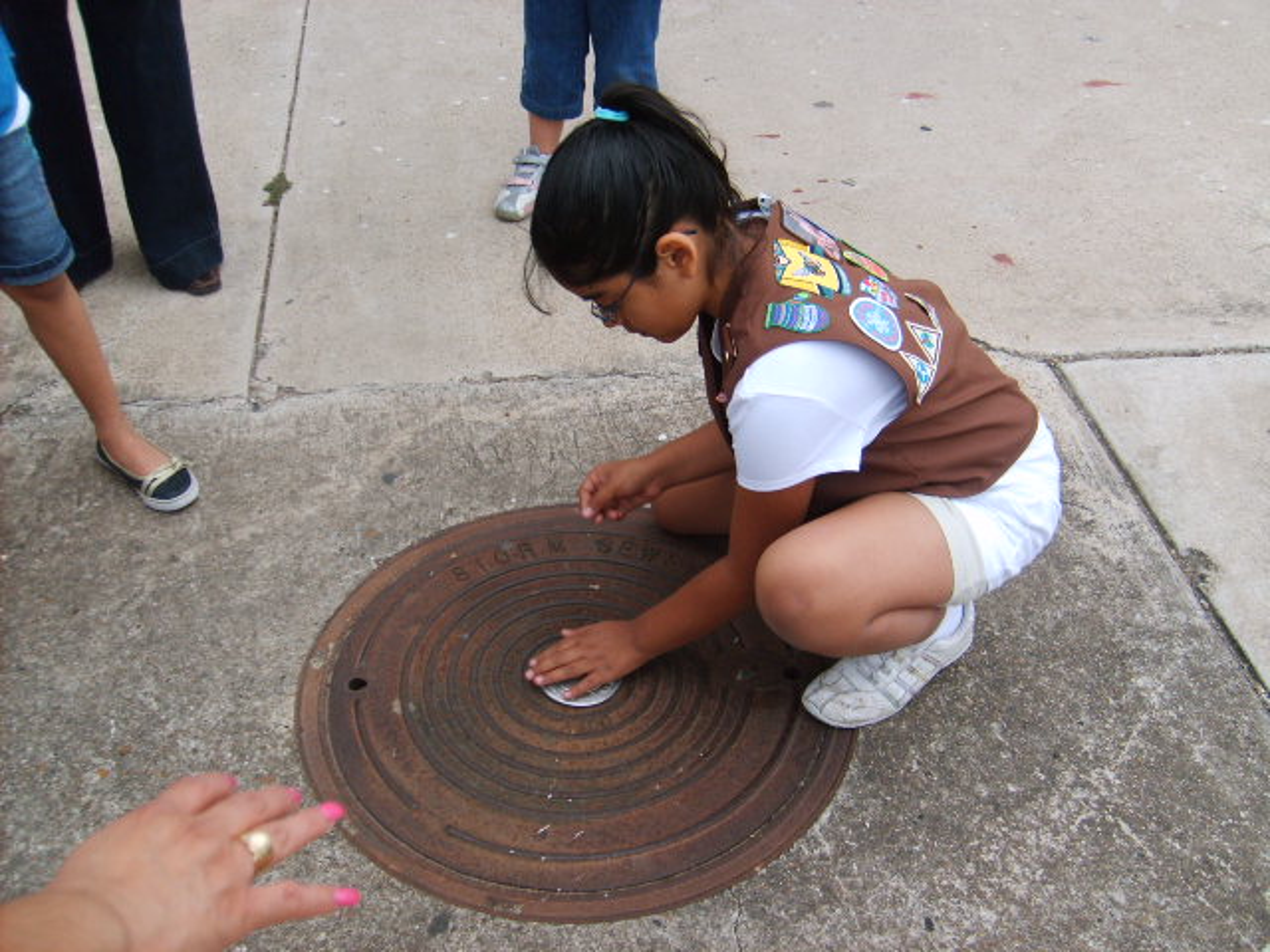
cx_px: 635
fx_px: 1284
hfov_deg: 52.6
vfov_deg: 40.7
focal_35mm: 35
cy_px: 476
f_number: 2.8
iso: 50
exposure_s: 1/180
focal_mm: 5.8
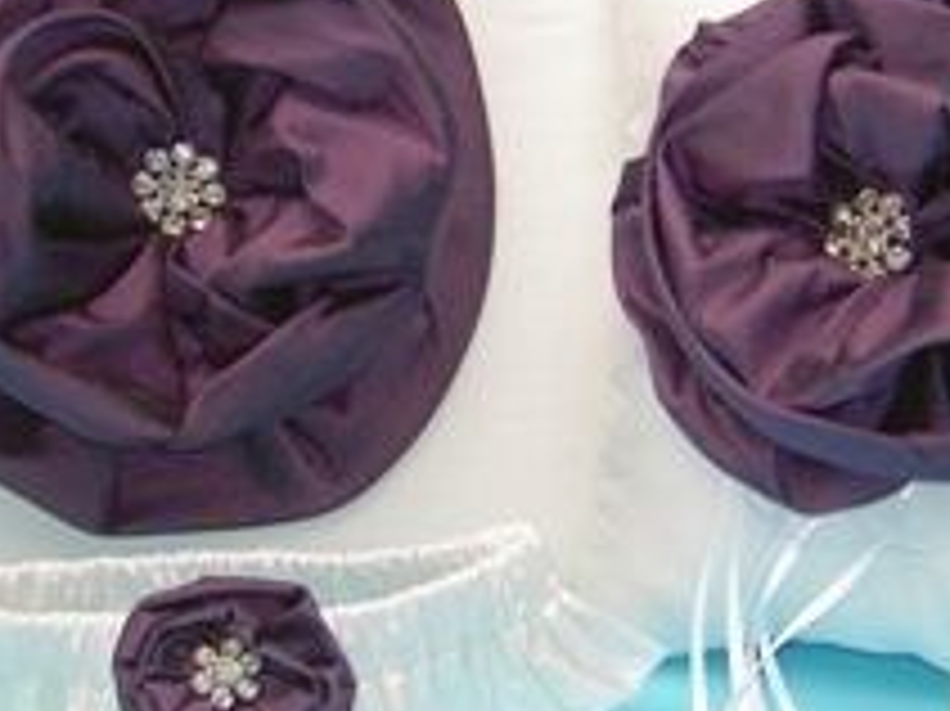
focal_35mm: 83
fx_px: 2277
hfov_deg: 23.5
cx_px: 563
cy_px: 328
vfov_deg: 17.8
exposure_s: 1/250
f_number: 2.8
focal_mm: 8
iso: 100
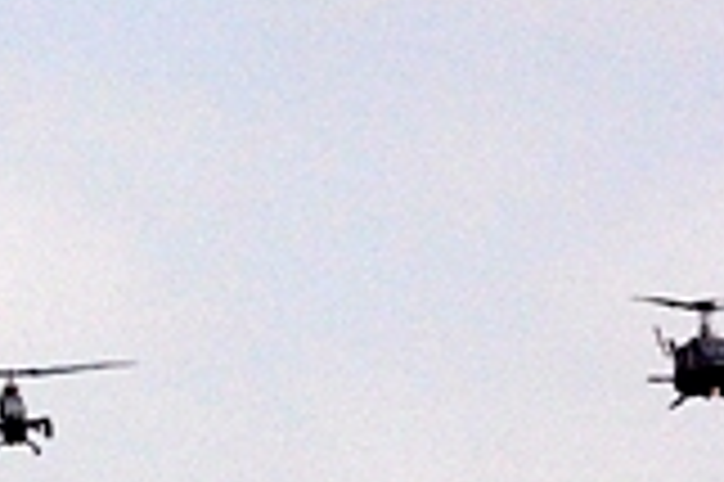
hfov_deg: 2.2
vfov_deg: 1.5
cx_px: -63
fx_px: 18684
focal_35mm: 930
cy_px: 453
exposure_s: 1/2500
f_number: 13
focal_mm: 200
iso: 800
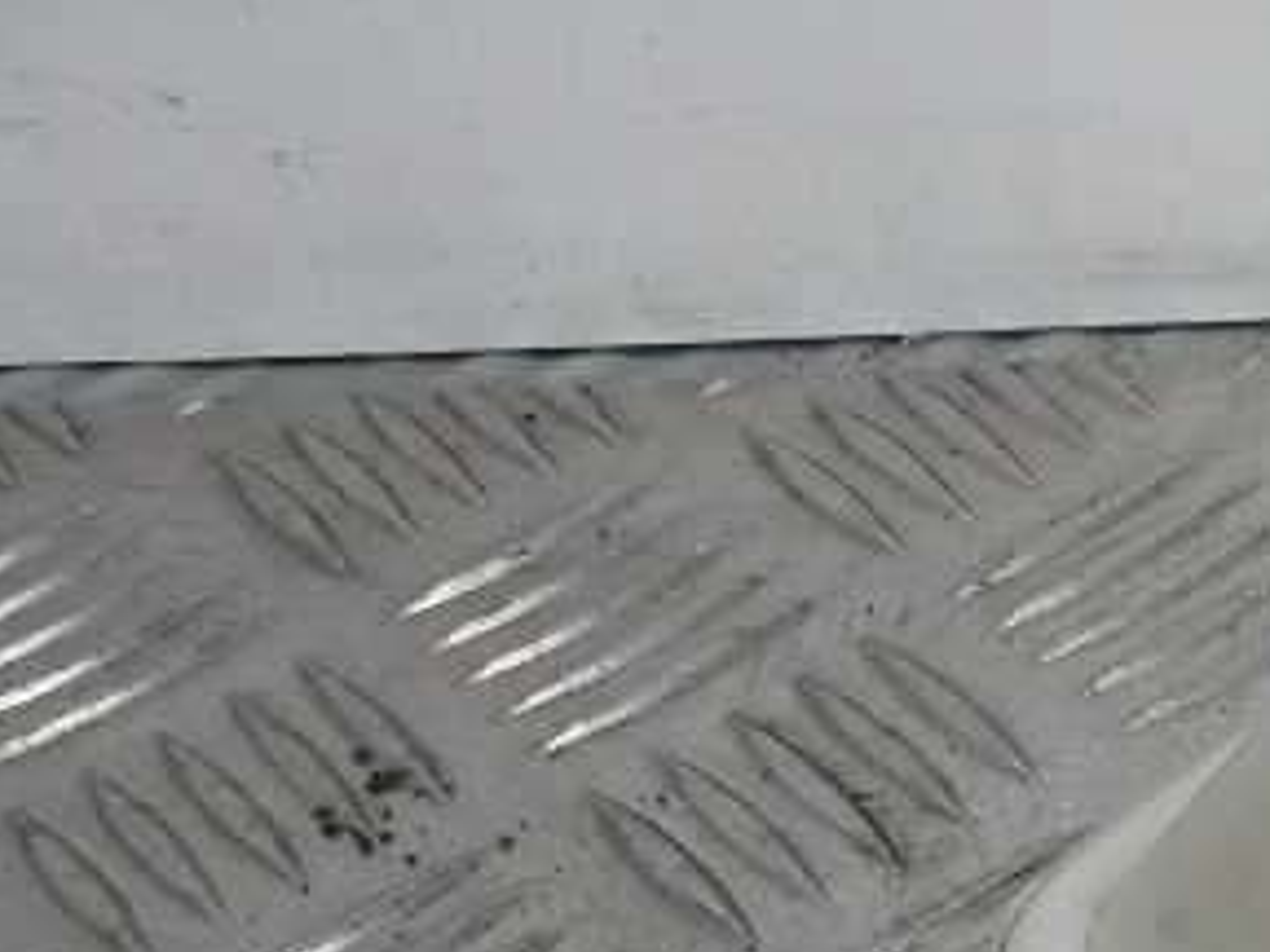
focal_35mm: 96
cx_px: 2249
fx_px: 3522
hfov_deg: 17.0
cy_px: 1331
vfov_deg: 14.6
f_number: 3.5
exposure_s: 1/70.7
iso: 64
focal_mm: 4.7
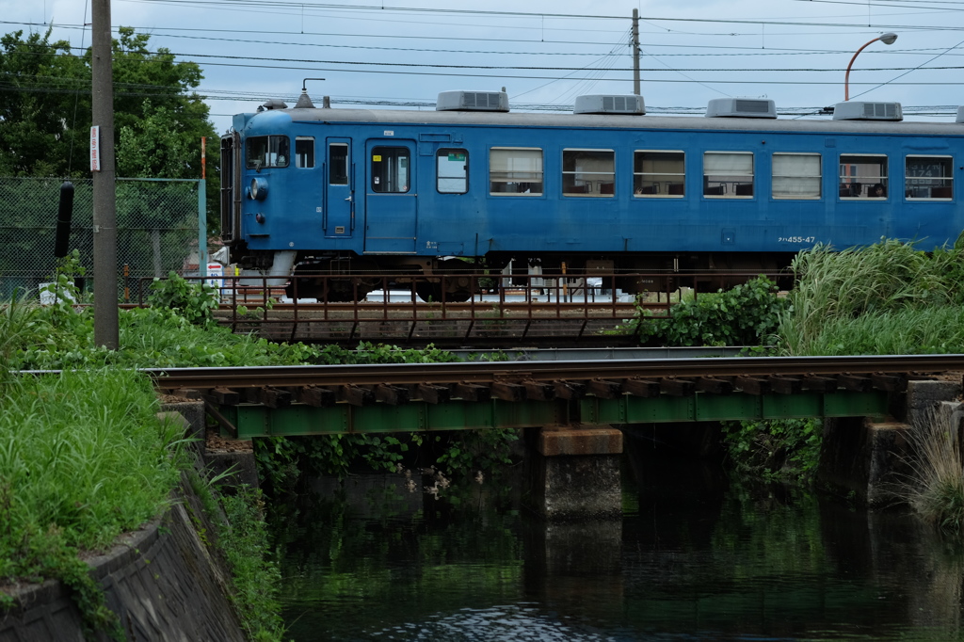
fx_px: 2409
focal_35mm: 90
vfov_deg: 15.2
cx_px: 482
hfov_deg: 22.6
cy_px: 321
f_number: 4
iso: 200
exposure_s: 1/2000
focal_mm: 60
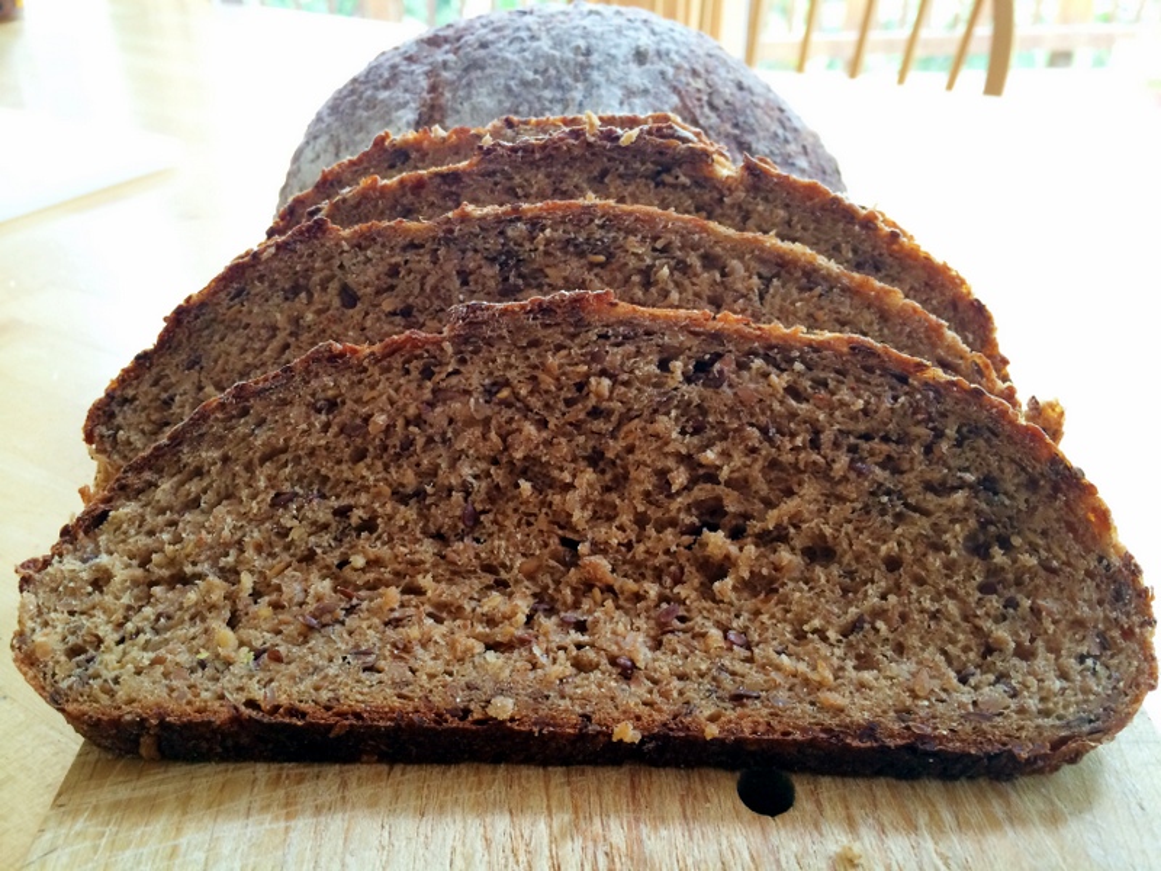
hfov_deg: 60.0
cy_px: 436
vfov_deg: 46.8
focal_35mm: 30
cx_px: 580
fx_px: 1006
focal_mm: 4.12
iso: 100
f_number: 2.2
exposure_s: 1/30
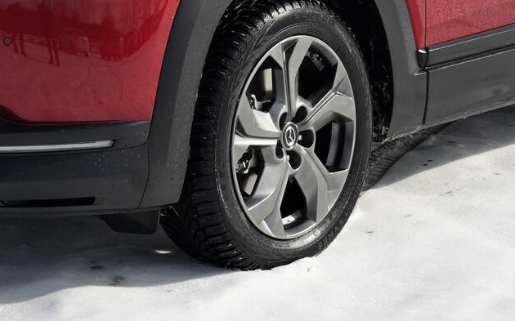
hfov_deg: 18.1
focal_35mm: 115
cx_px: 250
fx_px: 1613
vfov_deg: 10.9
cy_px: -183
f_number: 8
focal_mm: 37
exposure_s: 1/400
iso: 125
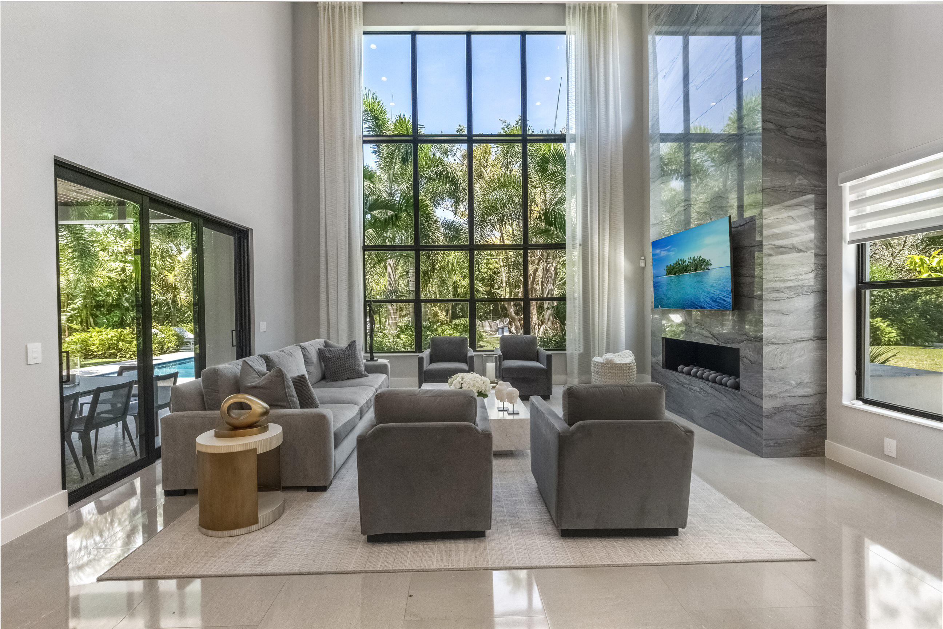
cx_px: 472
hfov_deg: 100.4
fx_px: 393
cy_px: 314
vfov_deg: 77.3
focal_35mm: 15
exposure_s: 1/5
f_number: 8
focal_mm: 10
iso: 640
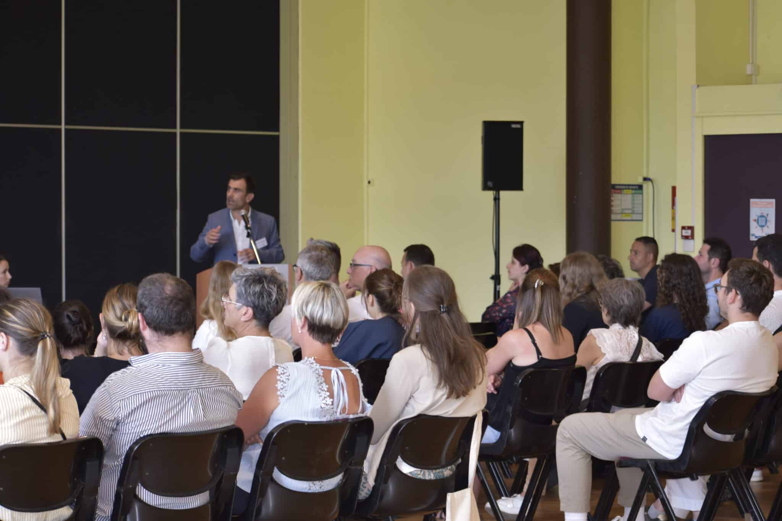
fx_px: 2280
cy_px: 260
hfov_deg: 19.5
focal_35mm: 105
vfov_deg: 13.0
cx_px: 391
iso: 400
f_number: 4.5
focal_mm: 70
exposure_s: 1/40
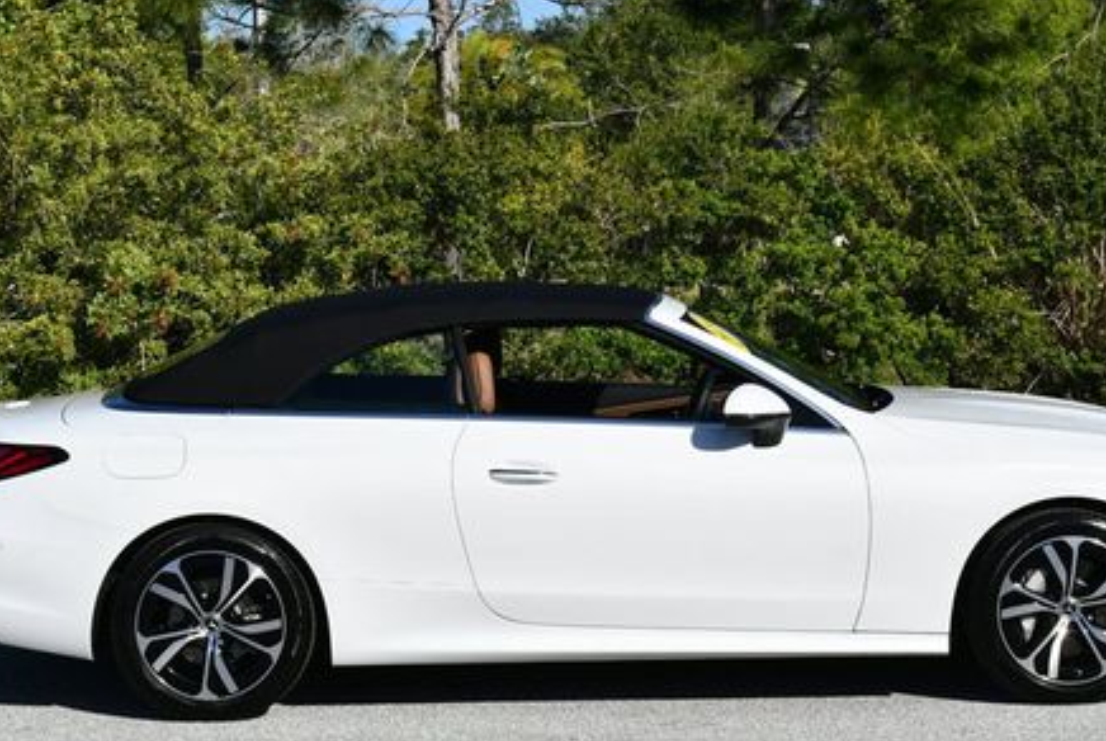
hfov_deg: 23.1
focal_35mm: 88
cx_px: 583
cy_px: 272
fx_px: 2707
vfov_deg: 15.6
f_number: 9
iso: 100
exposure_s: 1/320
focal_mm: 30
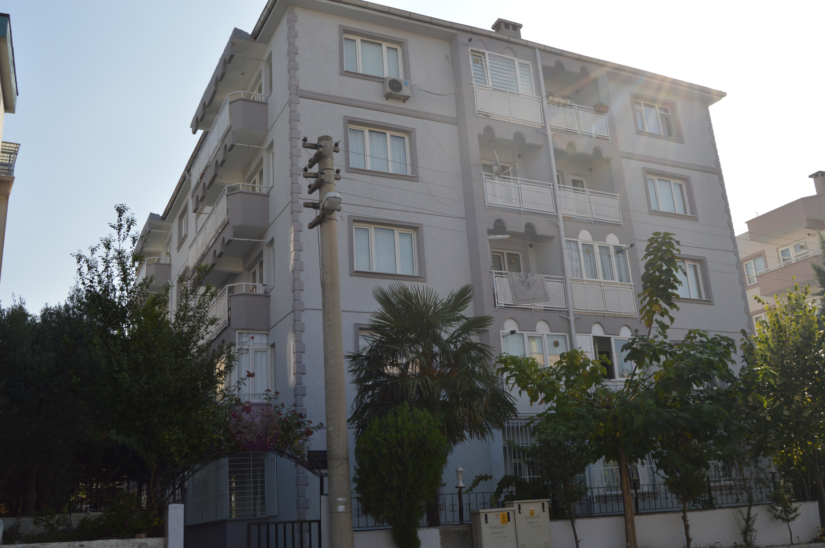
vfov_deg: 38.3
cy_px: 274
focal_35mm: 34
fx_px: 790
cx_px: 412
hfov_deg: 55.1
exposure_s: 1/200
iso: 100
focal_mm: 23
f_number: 11
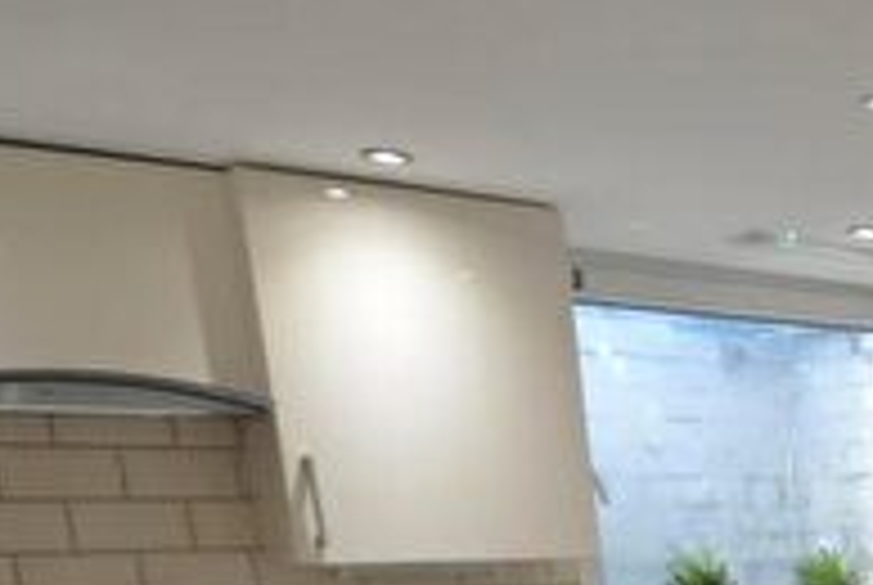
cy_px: 904
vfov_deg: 20.9
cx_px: 1197
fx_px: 1311
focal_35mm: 54
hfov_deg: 28.5
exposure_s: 1/60
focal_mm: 10
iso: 560
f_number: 4
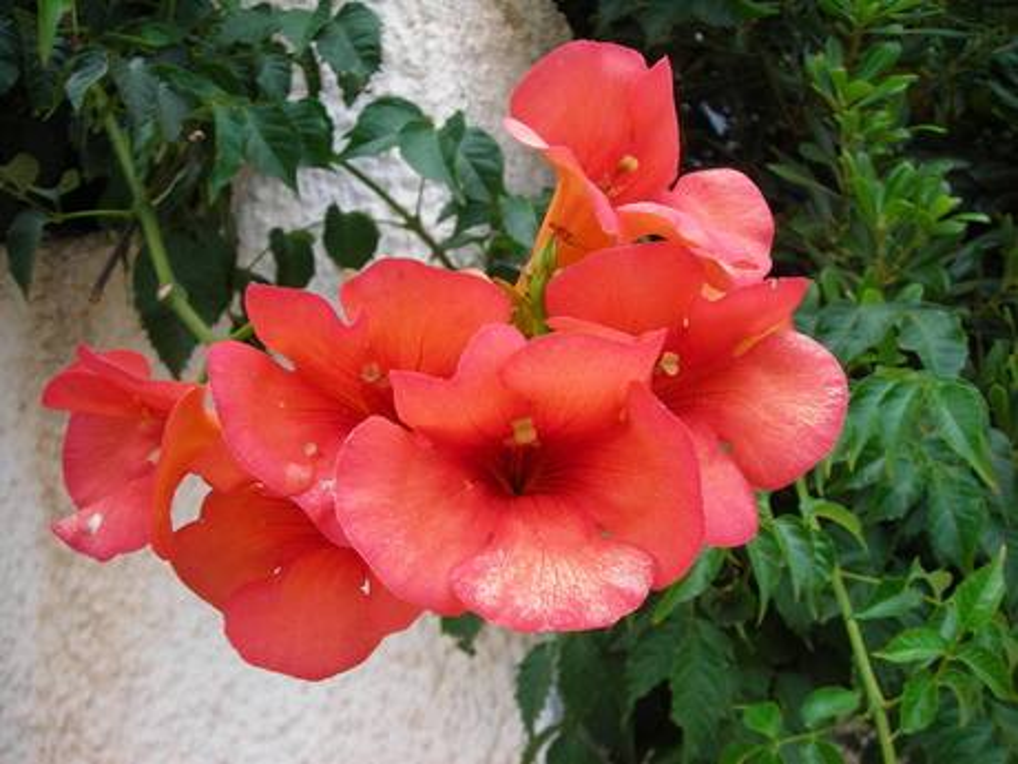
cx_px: 509
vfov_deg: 37.7
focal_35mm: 38
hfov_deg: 49.0
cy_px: 382
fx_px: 1118
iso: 50
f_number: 3.2
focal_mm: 6.3
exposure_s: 1/150
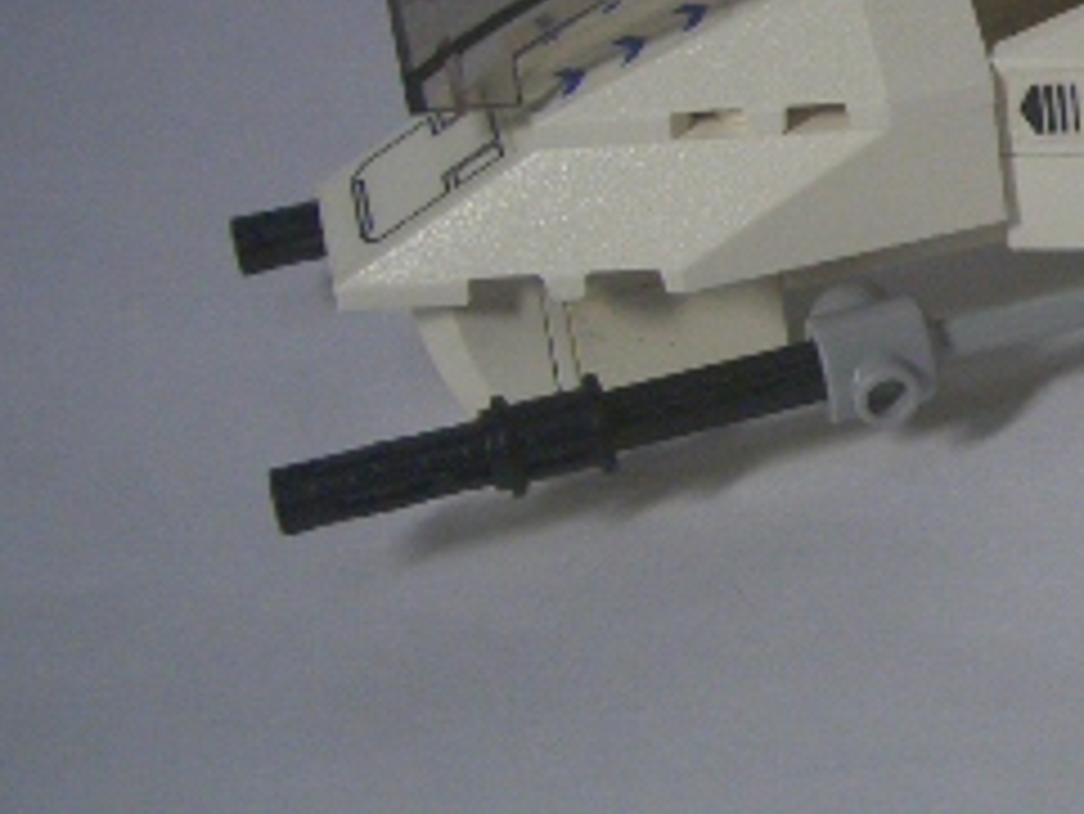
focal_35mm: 93
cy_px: 175
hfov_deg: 19.5
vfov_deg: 15.8
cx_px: 1394
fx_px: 2914
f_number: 2.6
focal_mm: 5.8
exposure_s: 1/80
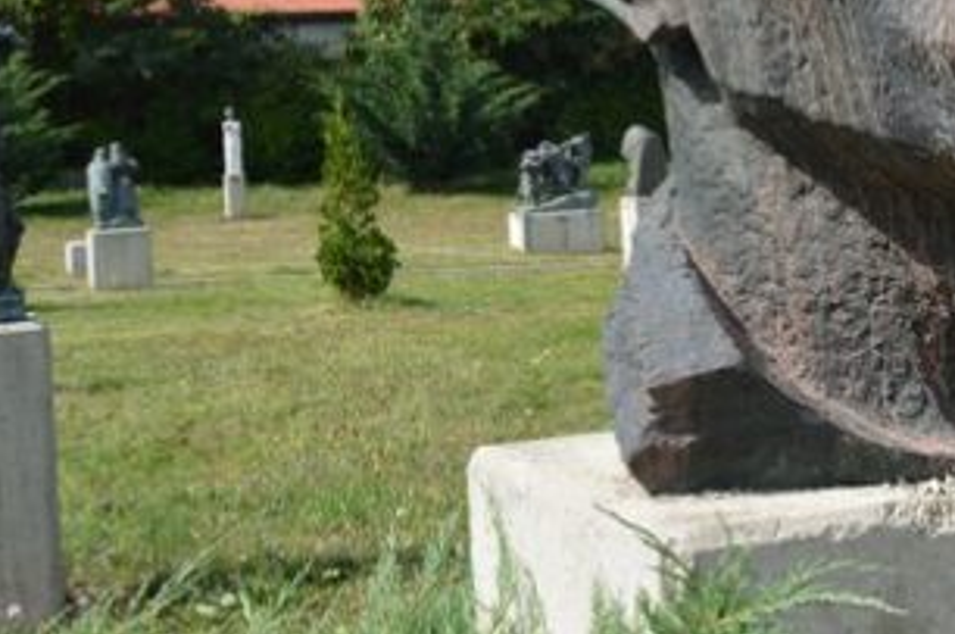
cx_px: 927
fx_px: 2172
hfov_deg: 23.9
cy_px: 61
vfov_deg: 16.4
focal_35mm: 82
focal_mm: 24
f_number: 10
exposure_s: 1/250
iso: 200
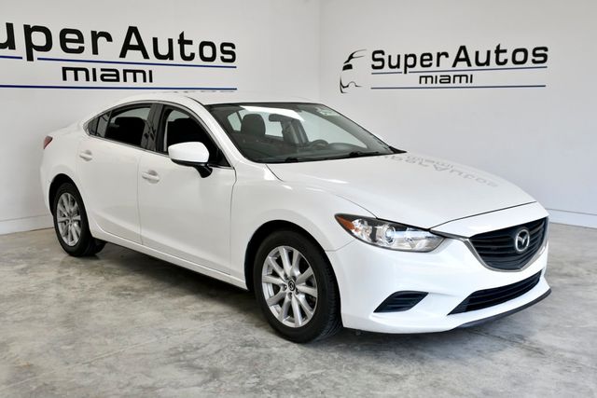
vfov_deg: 33.4
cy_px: 199
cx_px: 298
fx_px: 663
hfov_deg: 48.4
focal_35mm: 40
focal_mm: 40
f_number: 4.5
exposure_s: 1/800
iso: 800
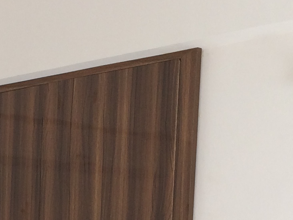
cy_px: 427
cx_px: -108
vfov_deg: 10.6
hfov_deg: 14.5
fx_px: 1092
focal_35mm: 129
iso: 32
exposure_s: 1/50
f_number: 2.2
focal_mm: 4.15
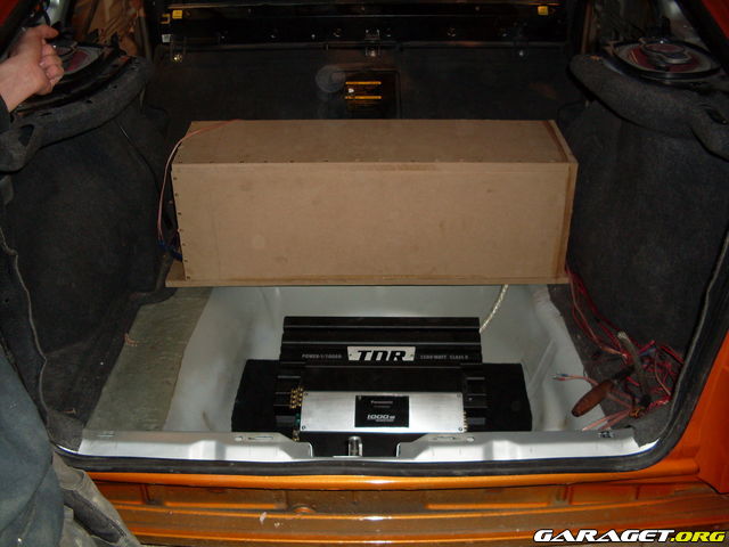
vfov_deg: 37.7
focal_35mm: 38
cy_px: 274
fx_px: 800
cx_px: 364
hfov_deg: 49.0
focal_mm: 6.3
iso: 100
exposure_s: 1/45
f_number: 2.8
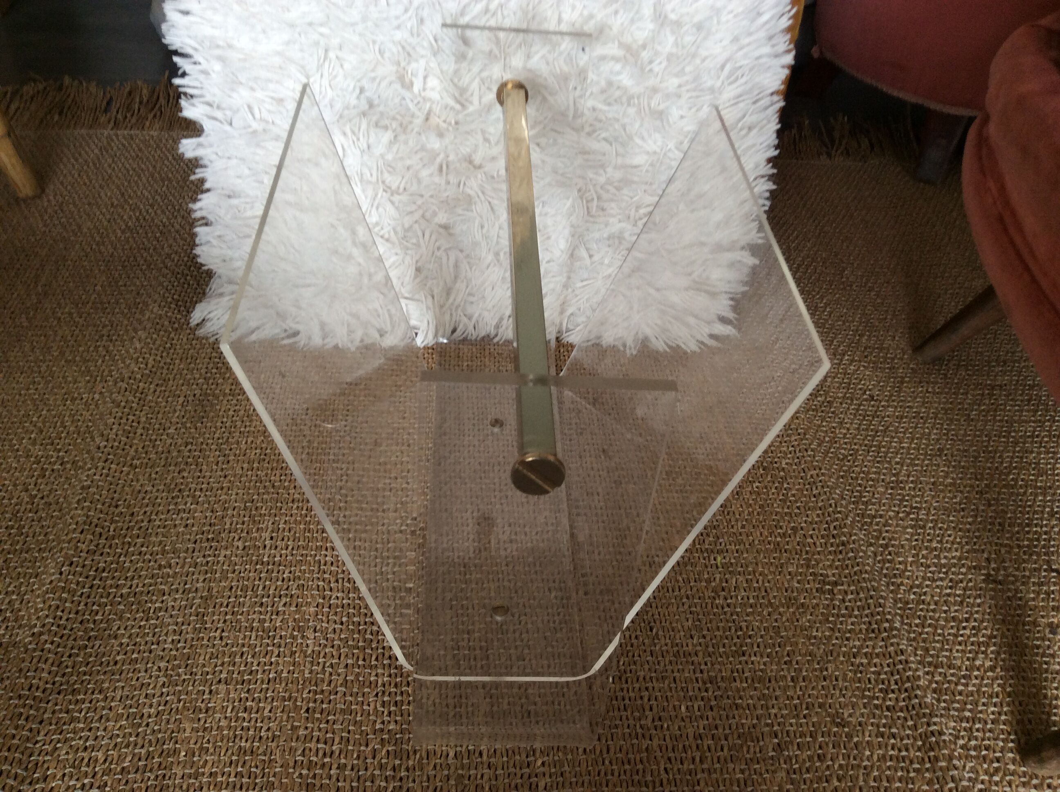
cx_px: 530
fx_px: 978
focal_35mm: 32
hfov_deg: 56.9
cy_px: 396
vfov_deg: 44.1
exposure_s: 1/25
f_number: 2.4
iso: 50
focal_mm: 3.3
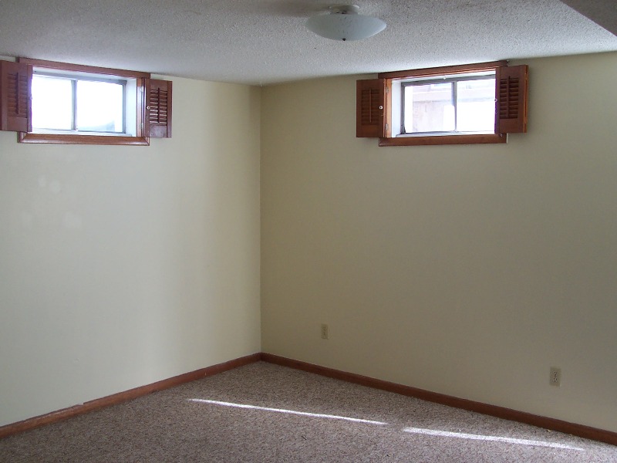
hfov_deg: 50.1
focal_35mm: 37
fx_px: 659
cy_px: 232
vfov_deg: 38.7
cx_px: 308
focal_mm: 5.6
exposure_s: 1/60
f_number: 2.8
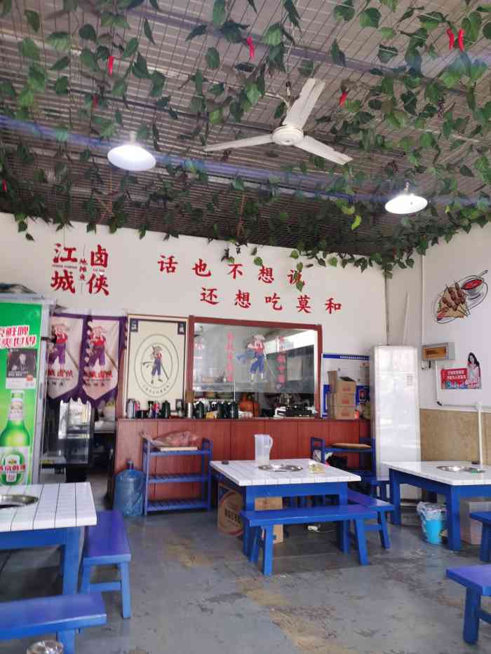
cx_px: 246
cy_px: 327
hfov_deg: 51.4
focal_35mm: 27
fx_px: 511
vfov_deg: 65.3
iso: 125
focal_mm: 5.58
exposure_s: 1/50
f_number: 1.8
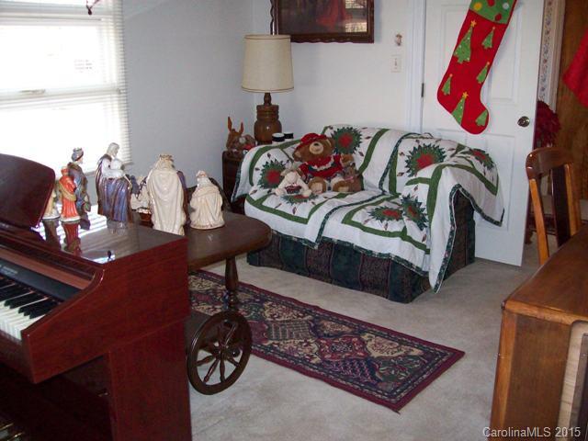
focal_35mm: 36
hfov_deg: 51.4
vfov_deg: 39.7
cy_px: 220
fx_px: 612
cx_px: 294
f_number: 2.7
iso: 200
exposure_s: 1/64
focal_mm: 6
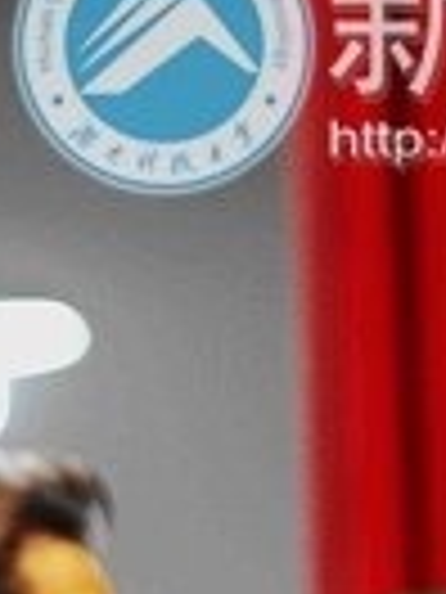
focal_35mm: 676
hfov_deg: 2.2
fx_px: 11613
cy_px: 785
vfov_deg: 2.9
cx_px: -478
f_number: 3.2
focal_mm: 155
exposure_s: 1/100
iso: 1600
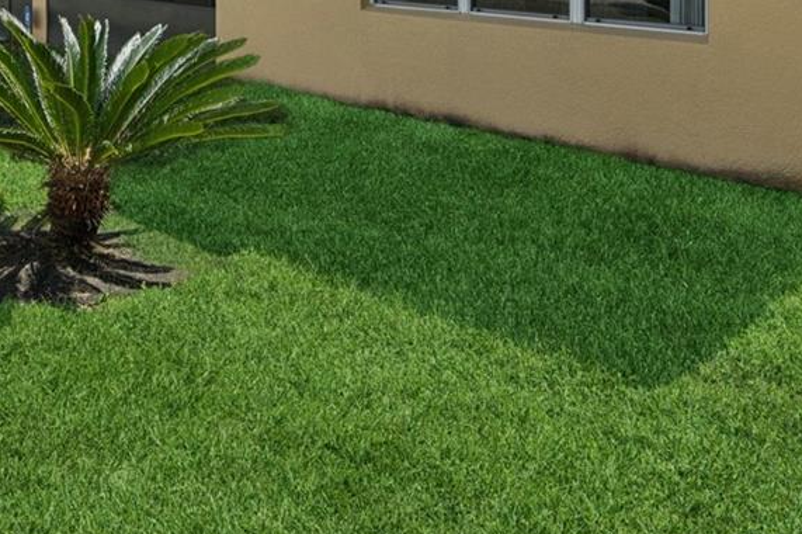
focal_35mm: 42
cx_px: 334
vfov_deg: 27.7
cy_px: -118
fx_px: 935
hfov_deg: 46.2
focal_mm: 10
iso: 100
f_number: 9
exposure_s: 1/250
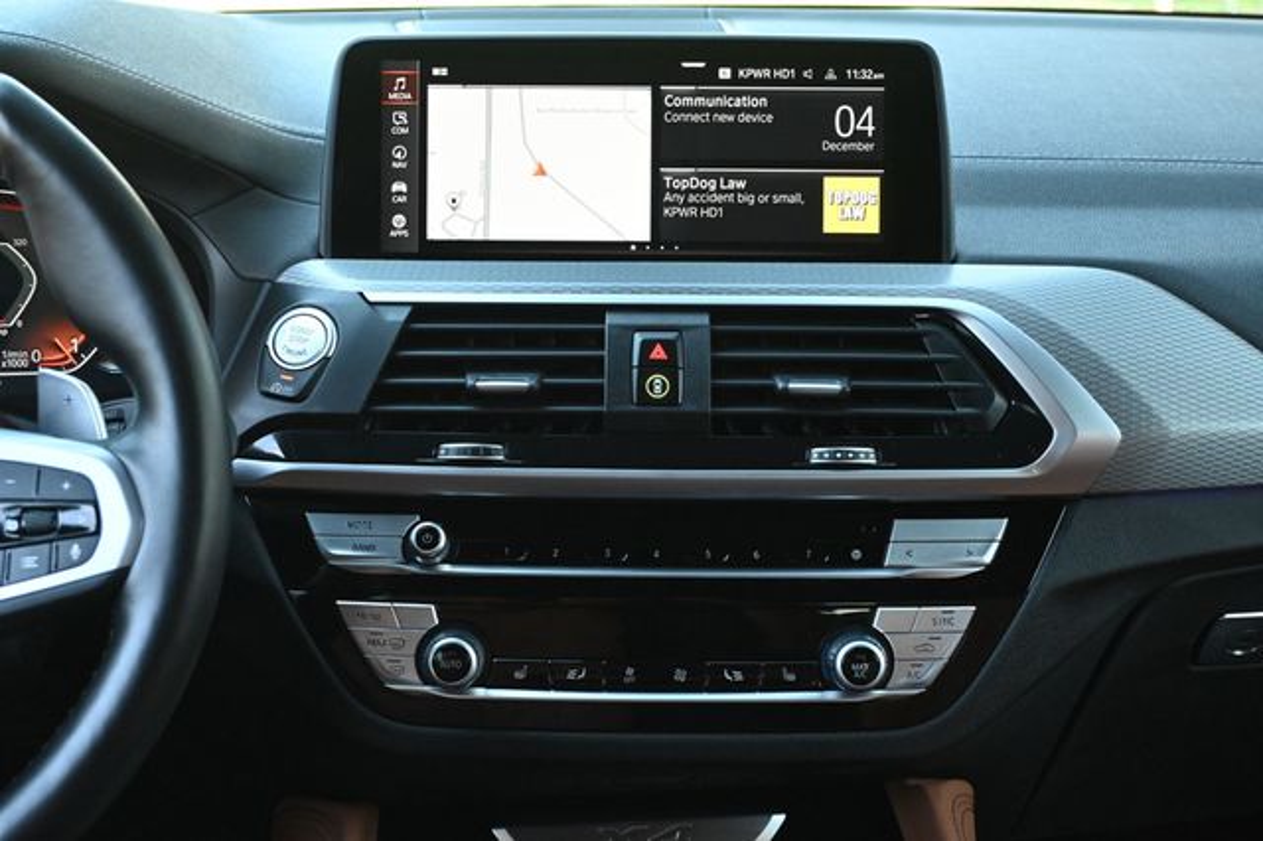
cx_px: 632
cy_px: 420
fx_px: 2051
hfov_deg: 34.2
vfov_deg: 23.2
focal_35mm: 58
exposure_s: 1/125
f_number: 5.6
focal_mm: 39
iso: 2500
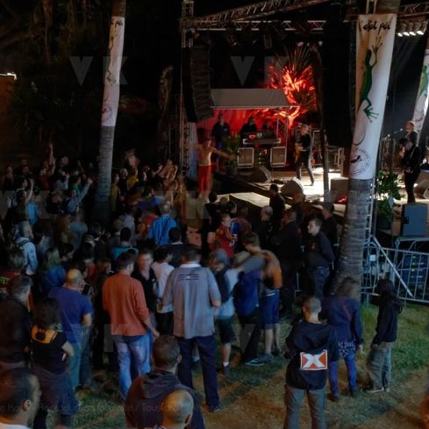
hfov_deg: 33.2
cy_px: 232
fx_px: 701
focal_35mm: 50
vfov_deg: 34.0
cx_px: 98
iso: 1000
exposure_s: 1/4
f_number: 8
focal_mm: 24
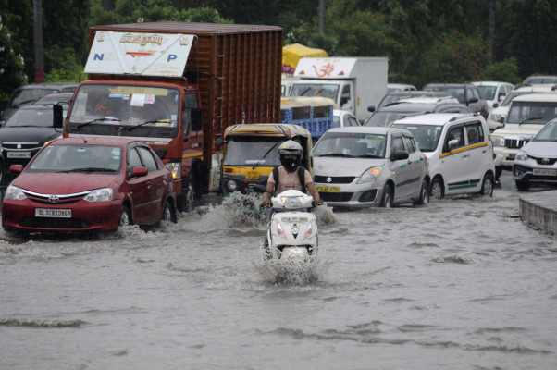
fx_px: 4057
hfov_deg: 7.9
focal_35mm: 262
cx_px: 278
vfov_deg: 5.2
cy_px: 185
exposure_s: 1/200
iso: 200
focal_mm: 175
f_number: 4
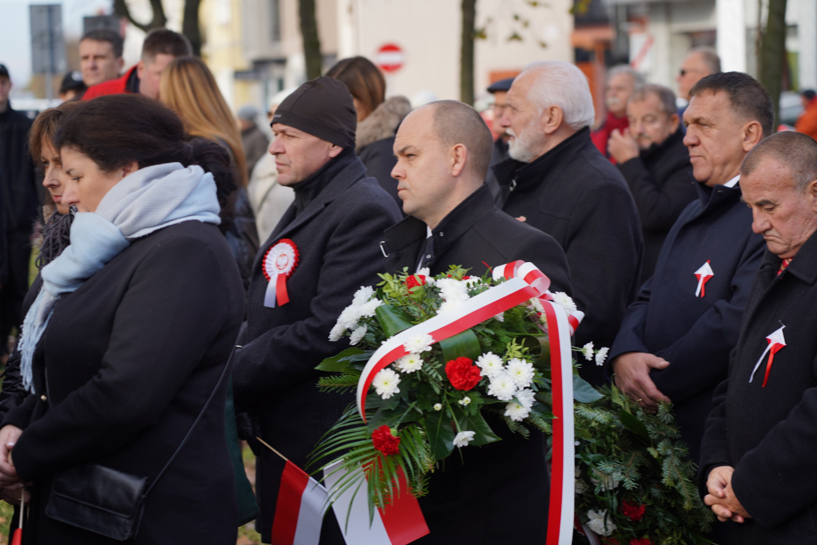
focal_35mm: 105
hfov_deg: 19.5
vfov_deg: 13.0
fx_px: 2383
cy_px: 272
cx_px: 408
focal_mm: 105
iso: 100
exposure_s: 1/200
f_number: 4
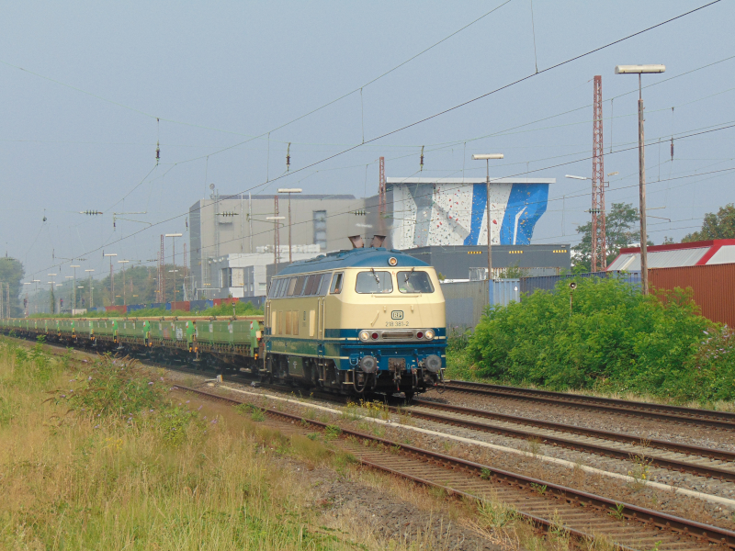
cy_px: 276
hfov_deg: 18.2
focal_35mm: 108
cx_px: 368
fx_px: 2293
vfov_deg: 13.7
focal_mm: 19.4
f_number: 10.1
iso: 80
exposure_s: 1/200
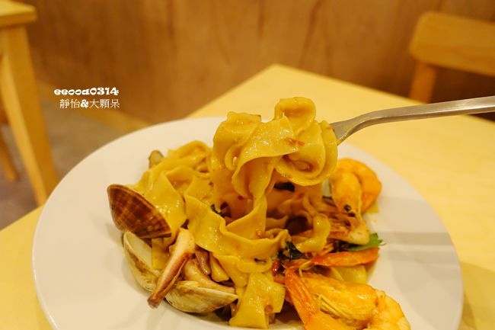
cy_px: 165
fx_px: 371
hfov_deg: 67.4
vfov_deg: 47.9
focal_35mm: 27
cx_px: 248
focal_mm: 9.99
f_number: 2.2
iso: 800
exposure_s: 1/25
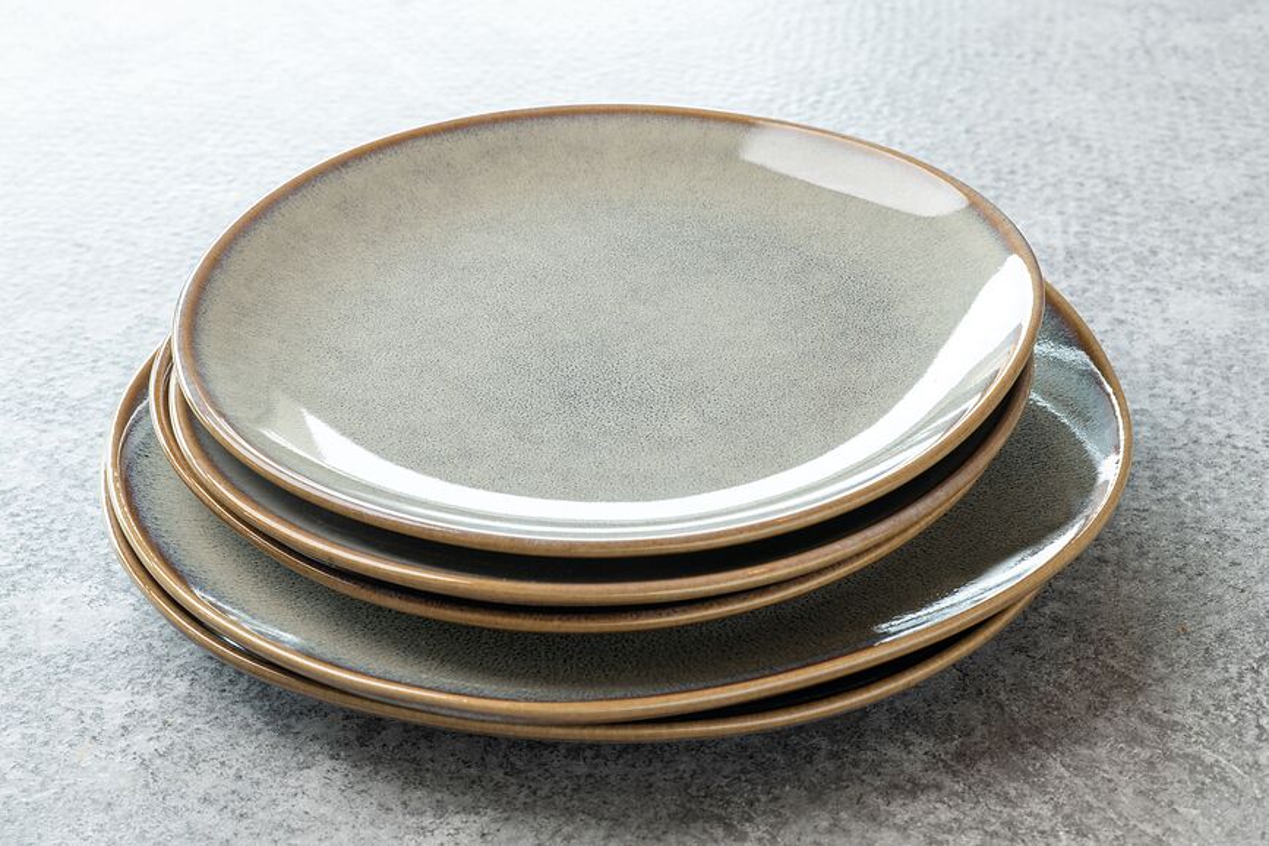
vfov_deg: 16.1
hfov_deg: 23.9
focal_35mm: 85
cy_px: 423
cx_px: 634
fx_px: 2996
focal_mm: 85
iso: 100
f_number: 14
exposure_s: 1/1.67
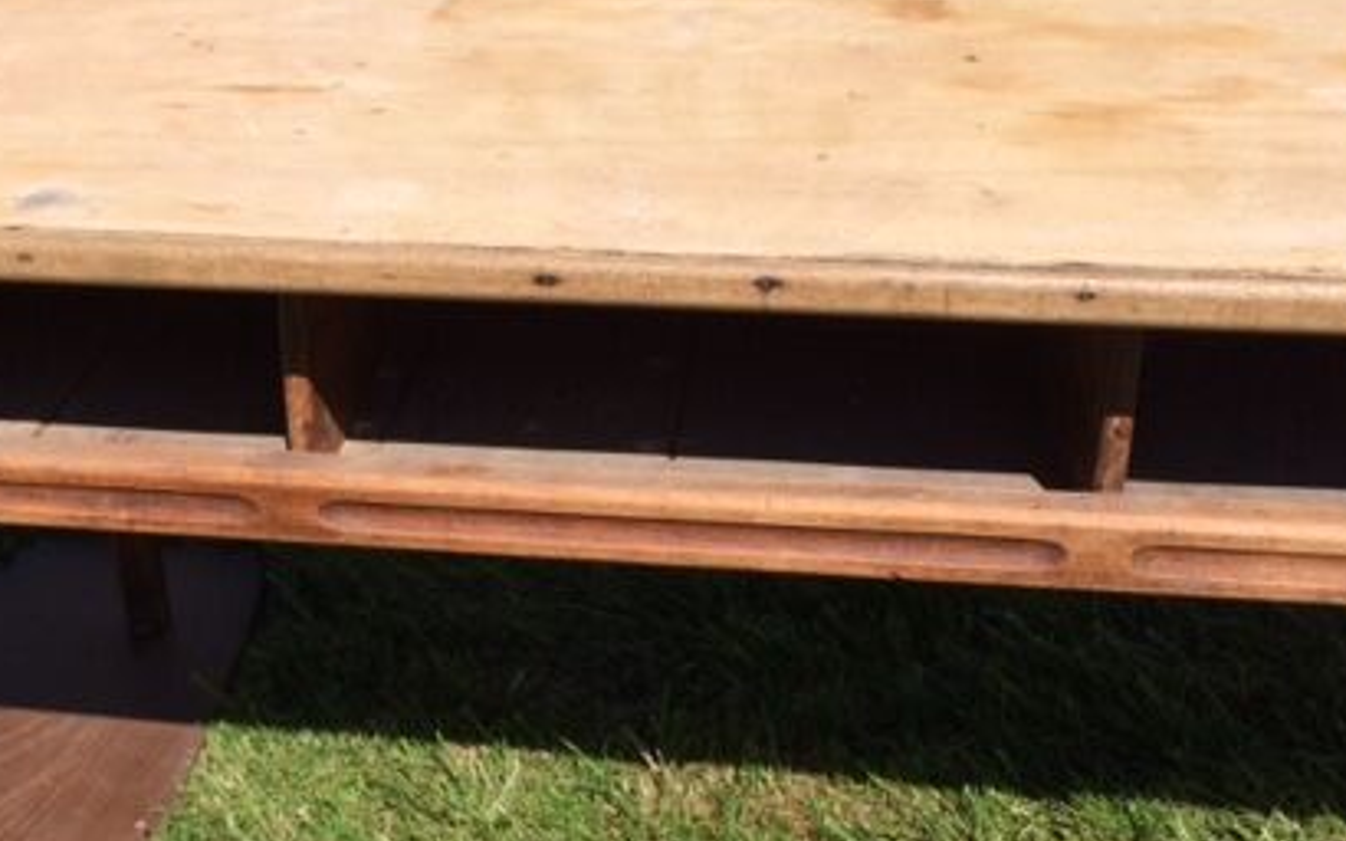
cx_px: 450
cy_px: 535
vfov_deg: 26.7
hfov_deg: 41.3
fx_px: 1760
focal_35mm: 48
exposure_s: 1/2564
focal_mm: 4.15
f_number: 2.2
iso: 32
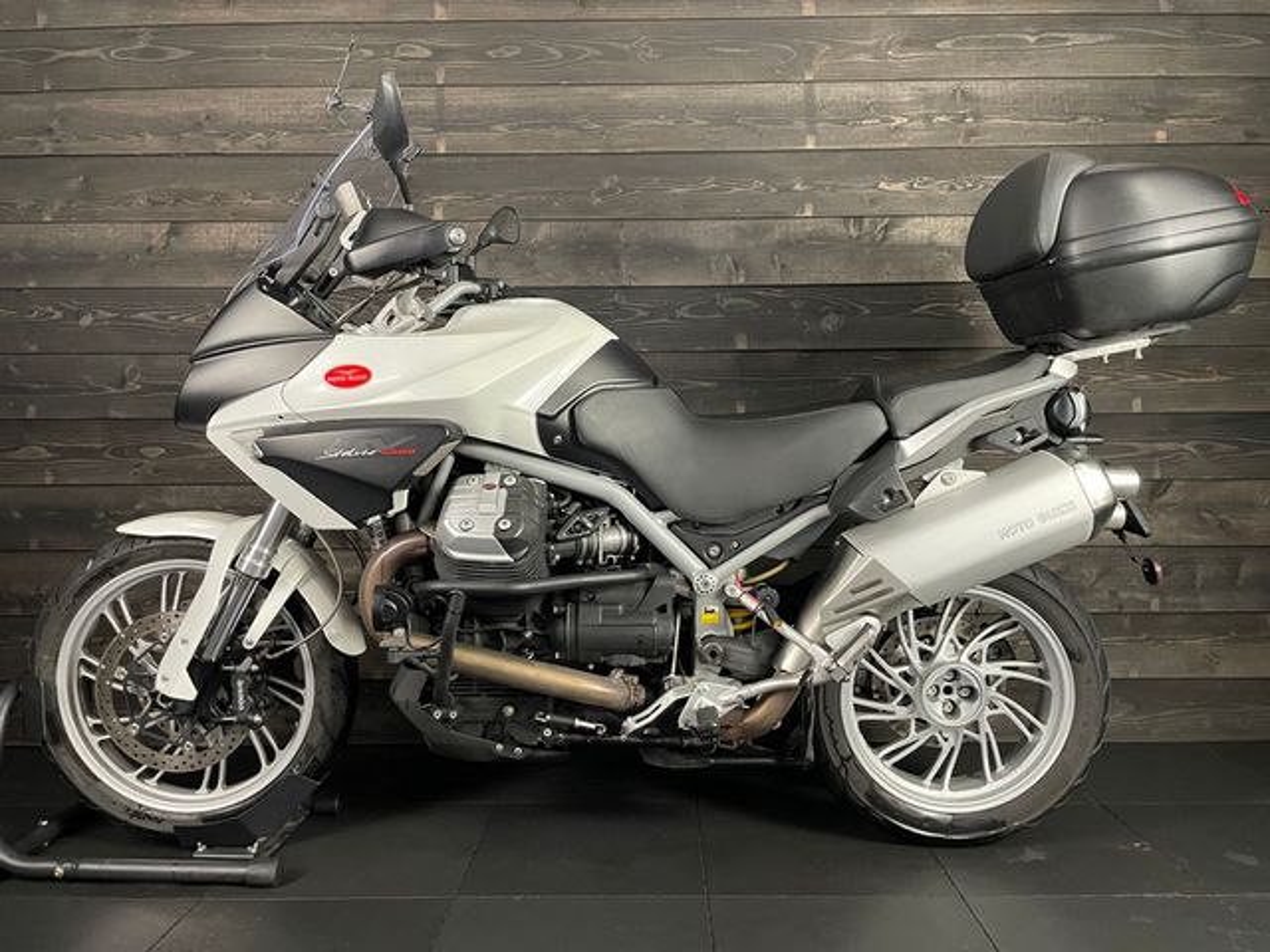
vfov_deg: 53.1
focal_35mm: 26
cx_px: 635
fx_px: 954
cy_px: 476
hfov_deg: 67.3
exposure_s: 1/50
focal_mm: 4.2
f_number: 1.6
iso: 400
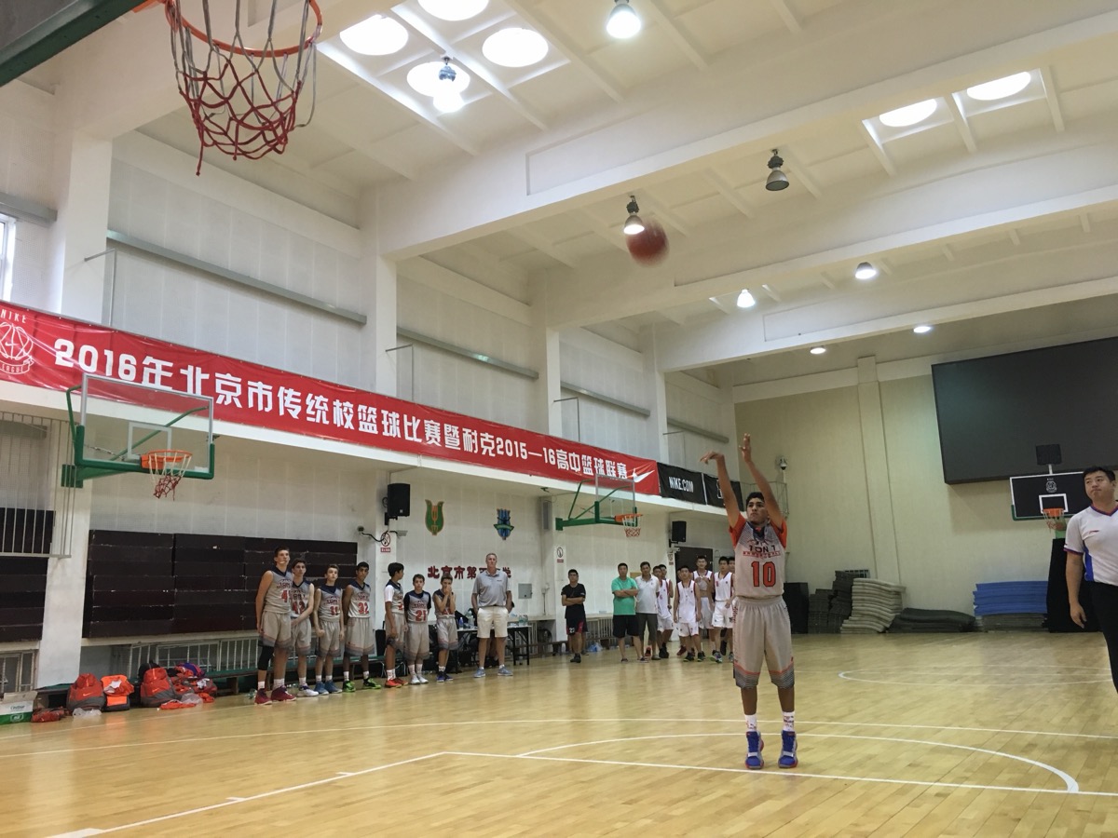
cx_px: 559
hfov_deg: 61.7
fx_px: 937
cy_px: 419
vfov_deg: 48.2
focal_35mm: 29
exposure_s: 1/33
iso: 125
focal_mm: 4.15
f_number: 2.2
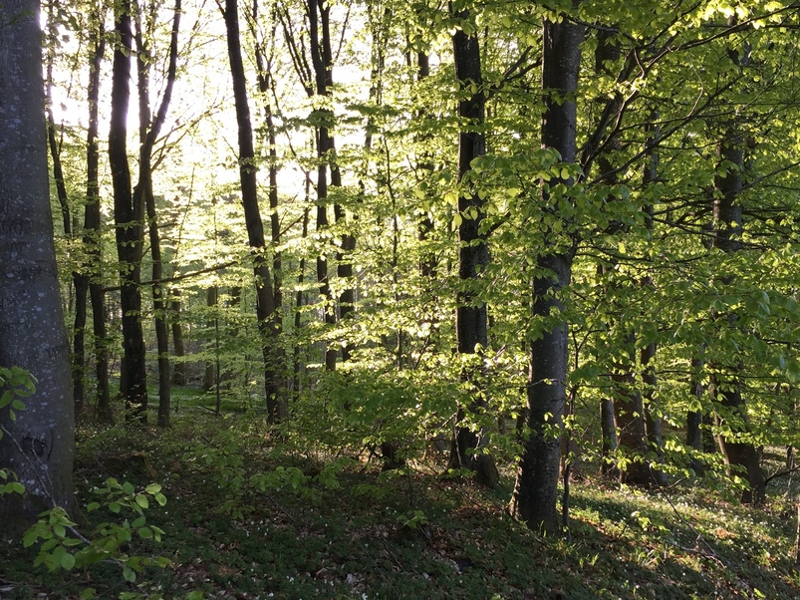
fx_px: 855
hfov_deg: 50.1
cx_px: 406
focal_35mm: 37
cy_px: 342
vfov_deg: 38.6
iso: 32
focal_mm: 4.15
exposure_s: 1/112
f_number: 2.2
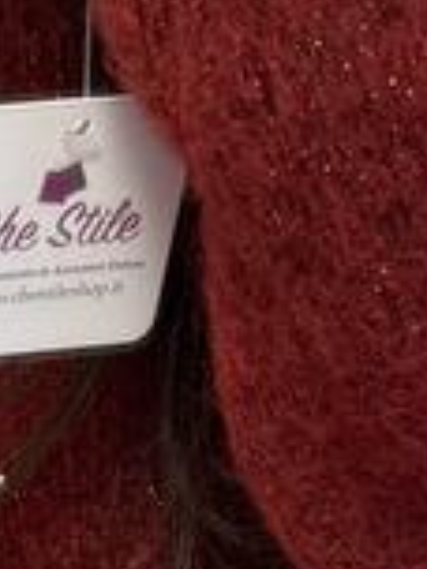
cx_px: -86
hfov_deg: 7.8
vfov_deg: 9.6
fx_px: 3109
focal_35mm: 189
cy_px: 1224
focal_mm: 6.76
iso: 125
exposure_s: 1/50
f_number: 1.78
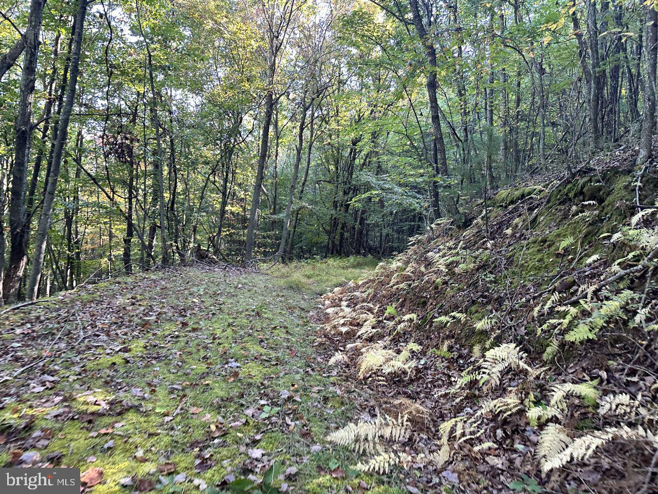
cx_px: 329
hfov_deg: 71.6
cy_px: 247
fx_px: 456
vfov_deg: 56.8
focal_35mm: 24
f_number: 1.78
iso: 200
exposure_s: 1/121
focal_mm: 6.86
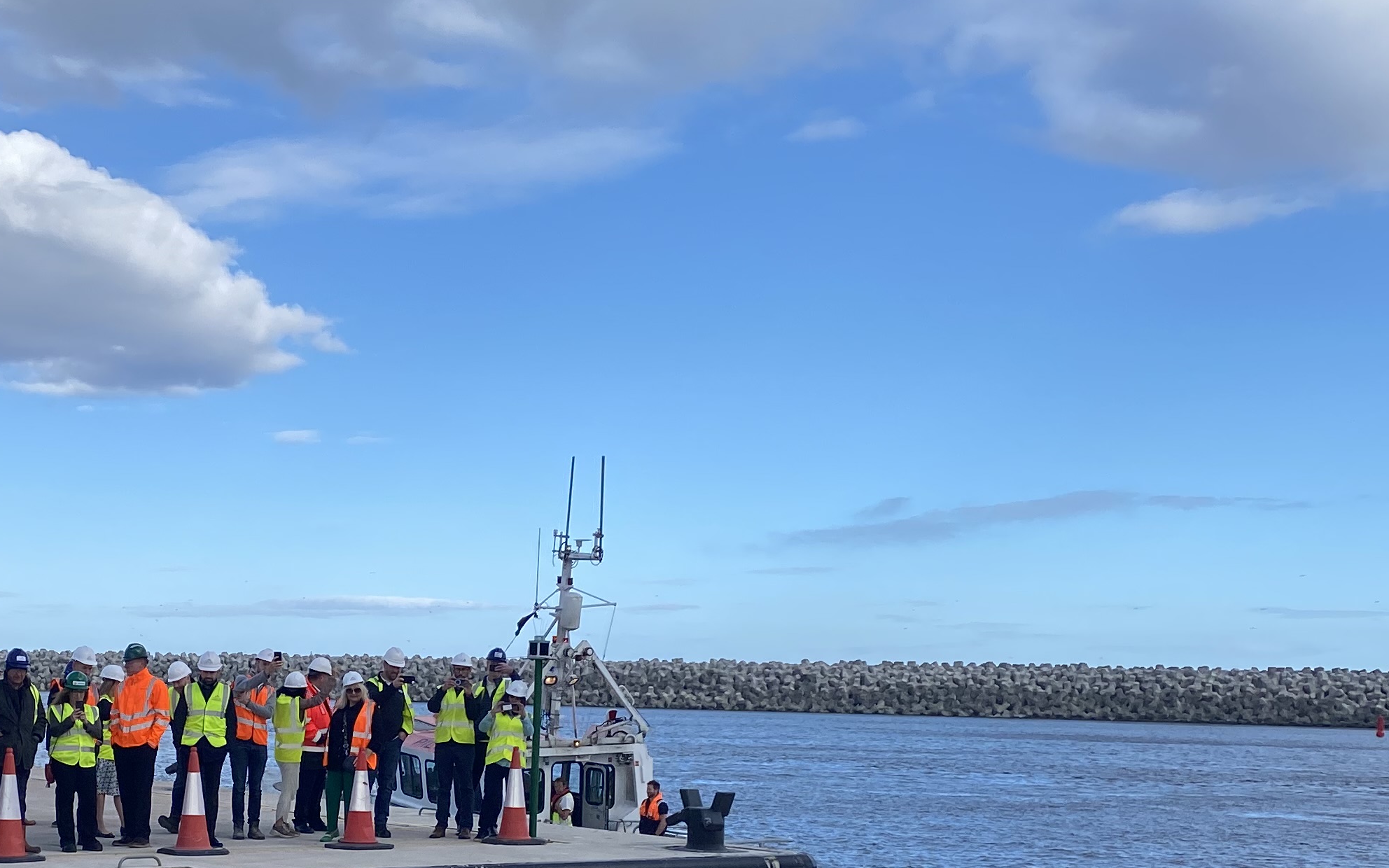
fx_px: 2120
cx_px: 339
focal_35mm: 56
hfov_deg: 35.4
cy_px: 804
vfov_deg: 22.5
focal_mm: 4.25
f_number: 1.8
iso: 32
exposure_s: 1/2222
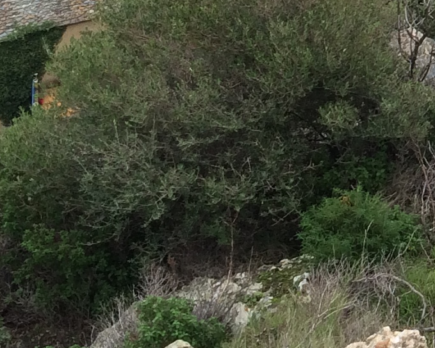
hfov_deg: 13.0
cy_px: -211
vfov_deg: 10.8
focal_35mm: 136
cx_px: 747
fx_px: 1751
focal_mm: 4.15
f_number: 2.2
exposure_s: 1/129
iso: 32
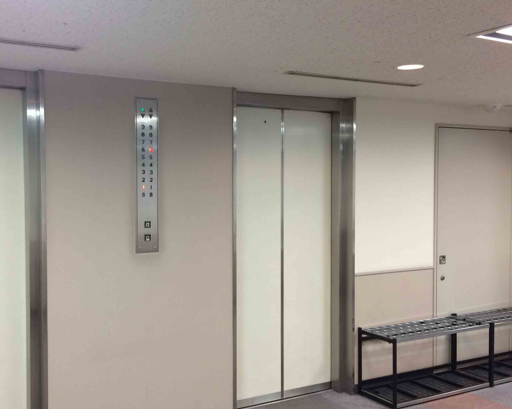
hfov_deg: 46.6
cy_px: 209
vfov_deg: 38.2
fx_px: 591
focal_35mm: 39
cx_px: 202
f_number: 2.2
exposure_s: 1/30
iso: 80
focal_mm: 4.15
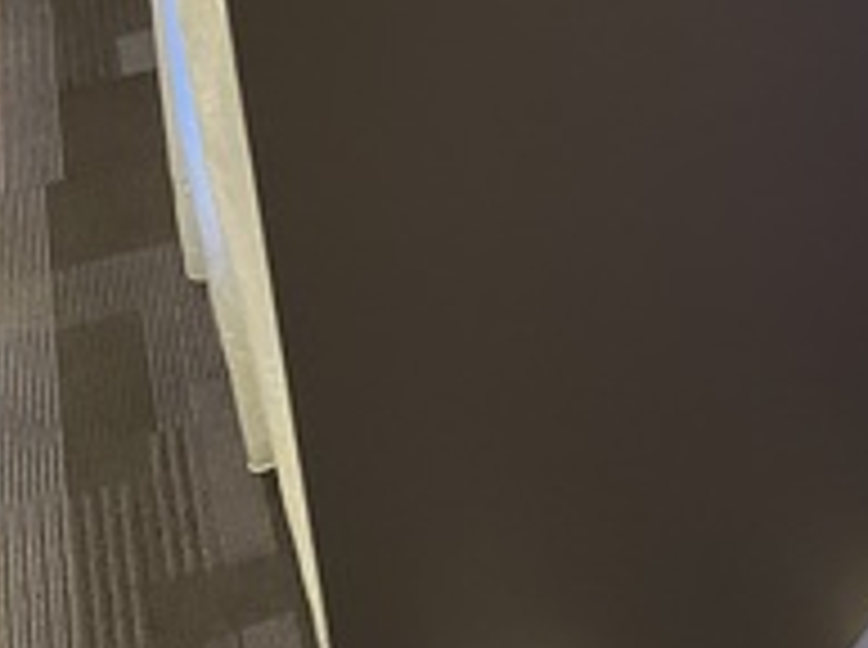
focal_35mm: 81
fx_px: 2027
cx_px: 1237
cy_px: -266
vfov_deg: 16.8
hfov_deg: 21.1
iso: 320
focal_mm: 4.2
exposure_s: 1/60
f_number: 1.6
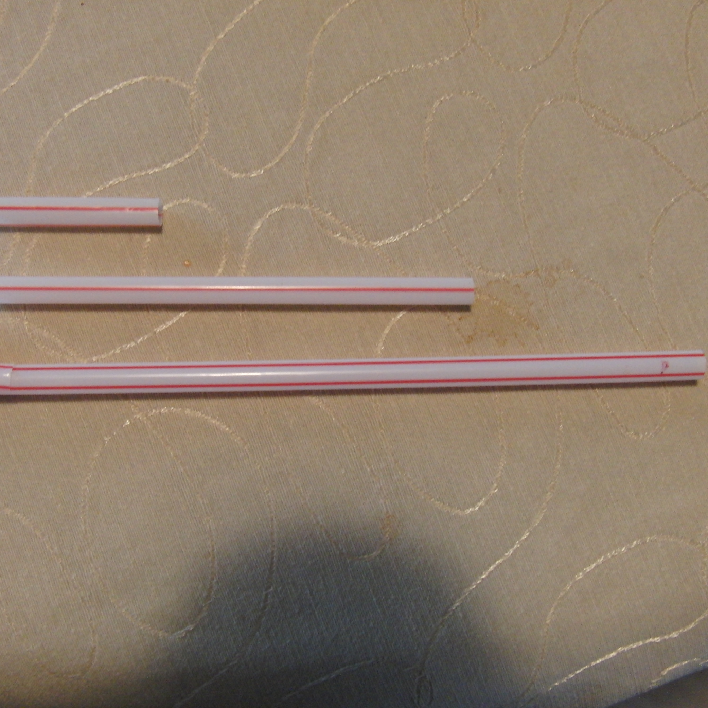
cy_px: 356
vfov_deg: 39.2
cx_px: 300
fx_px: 995
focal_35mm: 43
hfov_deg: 39.1
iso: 400
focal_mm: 7.3
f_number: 2.7
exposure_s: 1/40
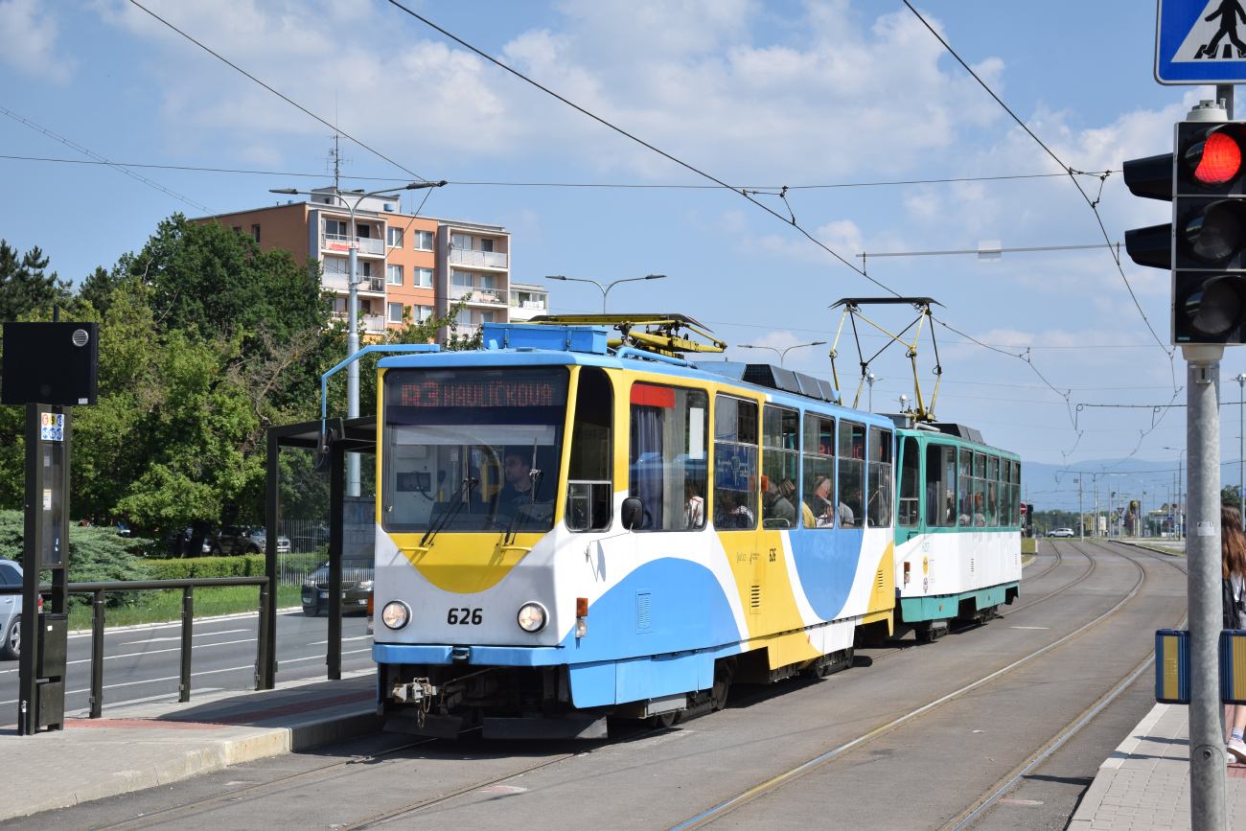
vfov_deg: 20.2
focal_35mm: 68
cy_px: 416
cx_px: 623
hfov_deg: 29.9
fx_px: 2336
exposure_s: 1/1000
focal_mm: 45
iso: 200
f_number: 6.3
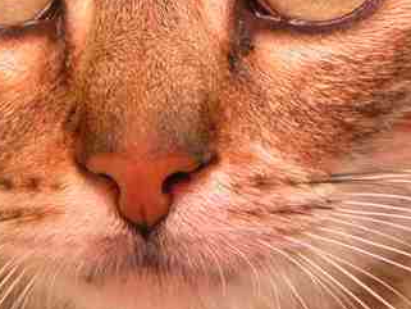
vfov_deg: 3.9
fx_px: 4525
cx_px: 209
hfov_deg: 5.2
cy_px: 9
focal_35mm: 381
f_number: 4
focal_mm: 48.5
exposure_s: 1/109
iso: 200
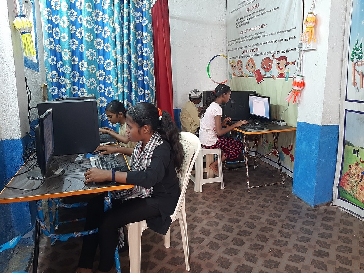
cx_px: 182
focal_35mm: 27
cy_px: 136
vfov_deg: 51.4
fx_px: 284
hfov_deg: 65.3
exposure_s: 1/25
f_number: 1.7
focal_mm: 3.93
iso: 200
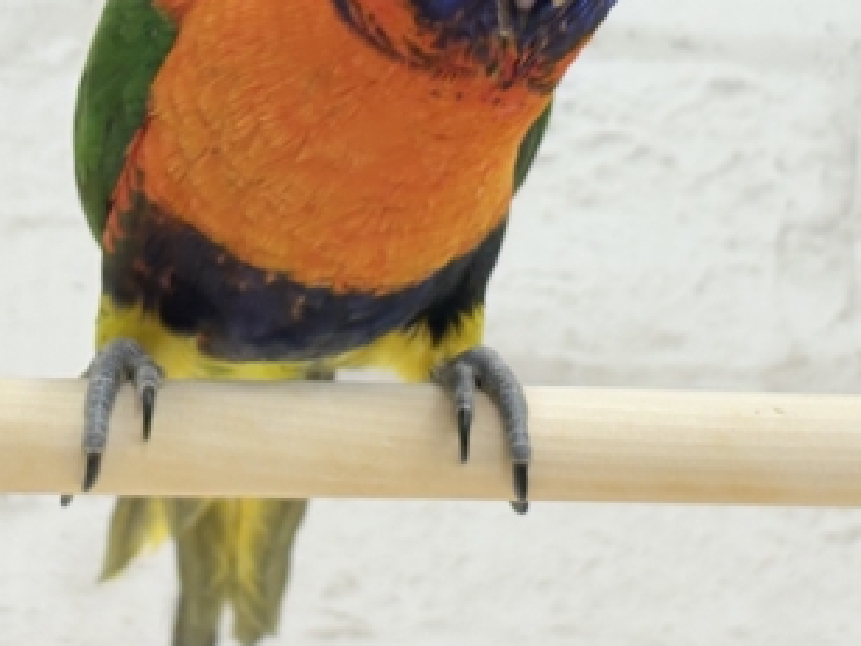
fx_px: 2686
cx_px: 439
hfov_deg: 18.2
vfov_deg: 13.5
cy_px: 25
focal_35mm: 108
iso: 40
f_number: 1.6
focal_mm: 5.96
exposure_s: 1/50
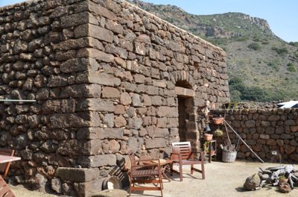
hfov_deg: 53.3
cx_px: 149
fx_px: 297
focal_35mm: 36
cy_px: 98
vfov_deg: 36.6
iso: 180
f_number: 8
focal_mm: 24
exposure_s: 1/250
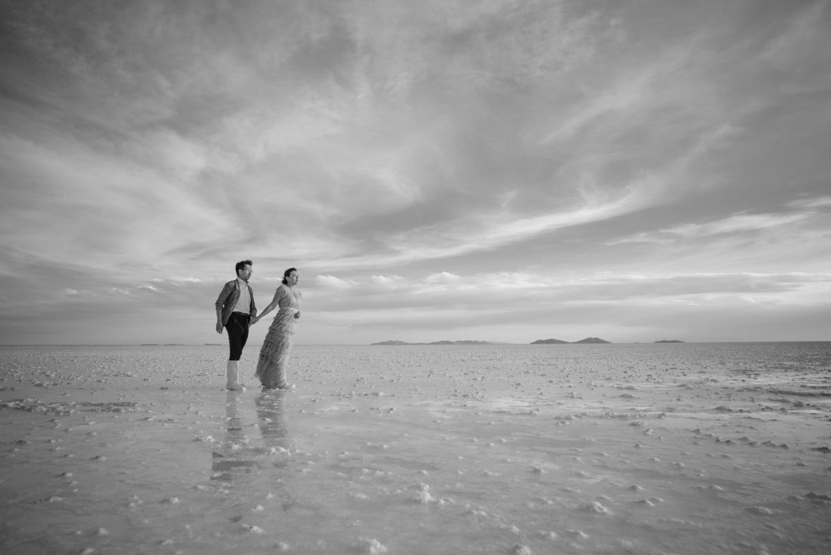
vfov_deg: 53.2
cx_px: 416
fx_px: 554
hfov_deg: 73.7
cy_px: 278
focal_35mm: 24
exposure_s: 1/1250
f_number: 5.6
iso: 250
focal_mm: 24
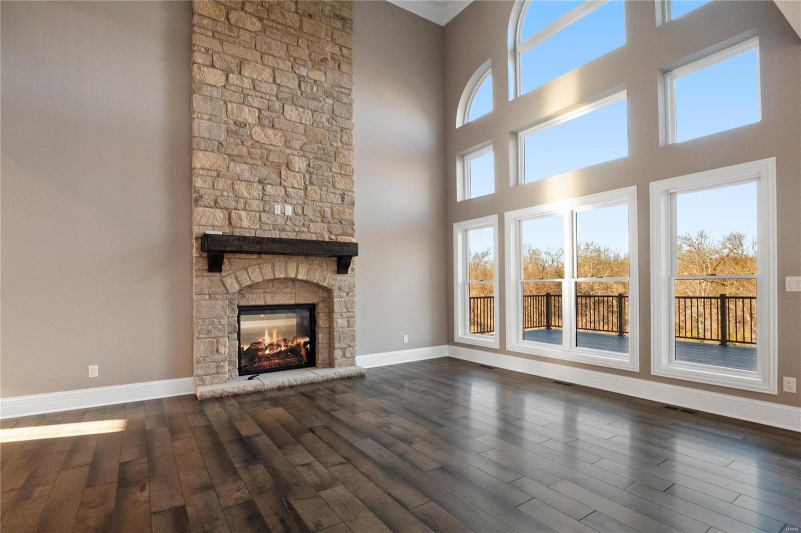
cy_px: 266
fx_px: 356
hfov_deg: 96.7
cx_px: 400
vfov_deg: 73.7
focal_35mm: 16
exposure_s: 1/20
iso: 400
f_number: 8
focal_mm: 8
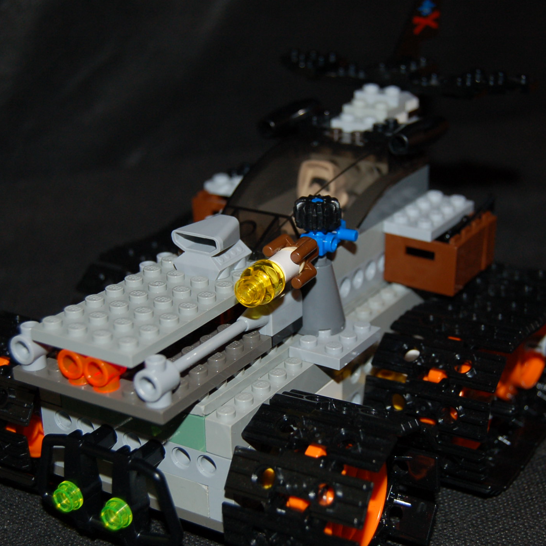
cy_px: 266
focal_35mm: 65
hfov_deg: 26.5
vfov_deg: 26.5
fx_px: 1160
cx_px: 291
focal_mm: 32
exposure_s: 1/60
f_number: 4.5
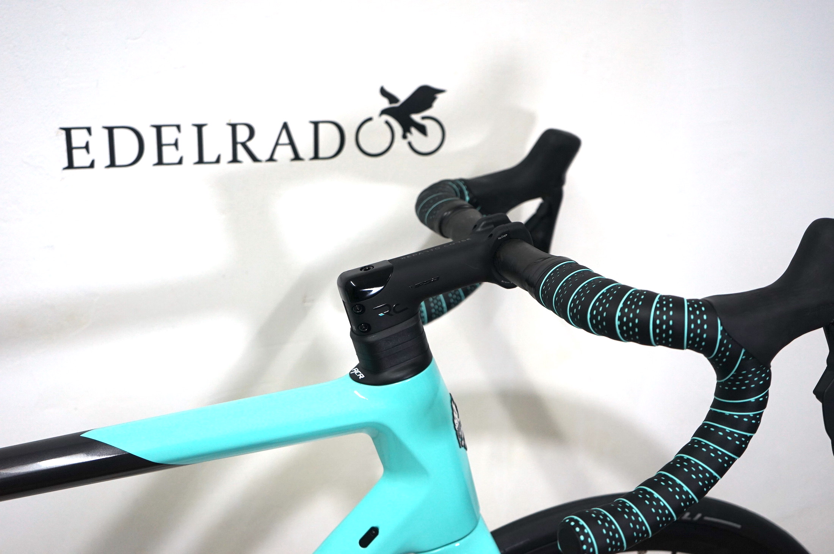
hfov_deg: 47.4
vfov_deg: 32.6
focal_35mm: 41
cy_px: 277
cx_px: 417
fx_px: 949
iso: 1000
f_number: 4.5
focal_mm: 41
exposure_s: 1/160
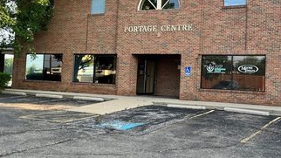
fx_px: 328
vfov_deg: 27.0
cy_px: 61
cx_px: 200
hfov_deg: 45.3
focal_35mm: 44
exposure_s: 1/416
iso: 50
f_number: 1.6
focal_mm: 5.1
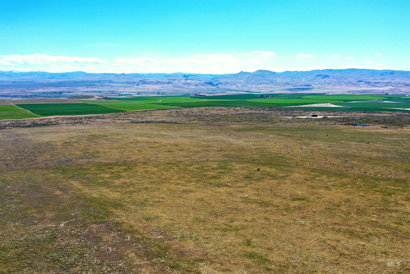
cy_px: 137
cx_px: 205
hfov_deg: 65.5
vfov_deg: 46.4
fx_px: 319
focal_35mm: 28
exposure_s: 1/320
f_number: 5
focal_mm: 10.26
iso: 100
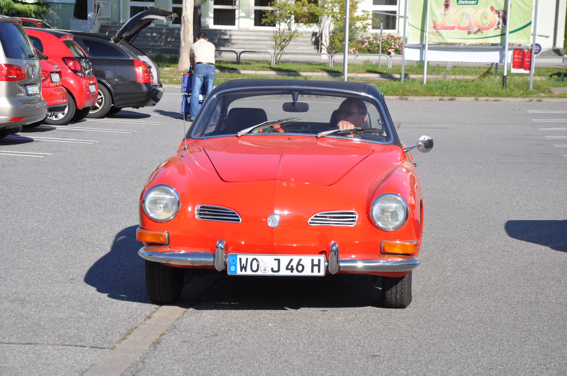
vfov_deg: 12.1
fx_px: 1770
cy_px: 188
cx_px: 284
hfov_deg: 18.2
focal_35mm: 112
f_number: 8
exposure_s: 1/320
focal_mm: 75
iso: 200
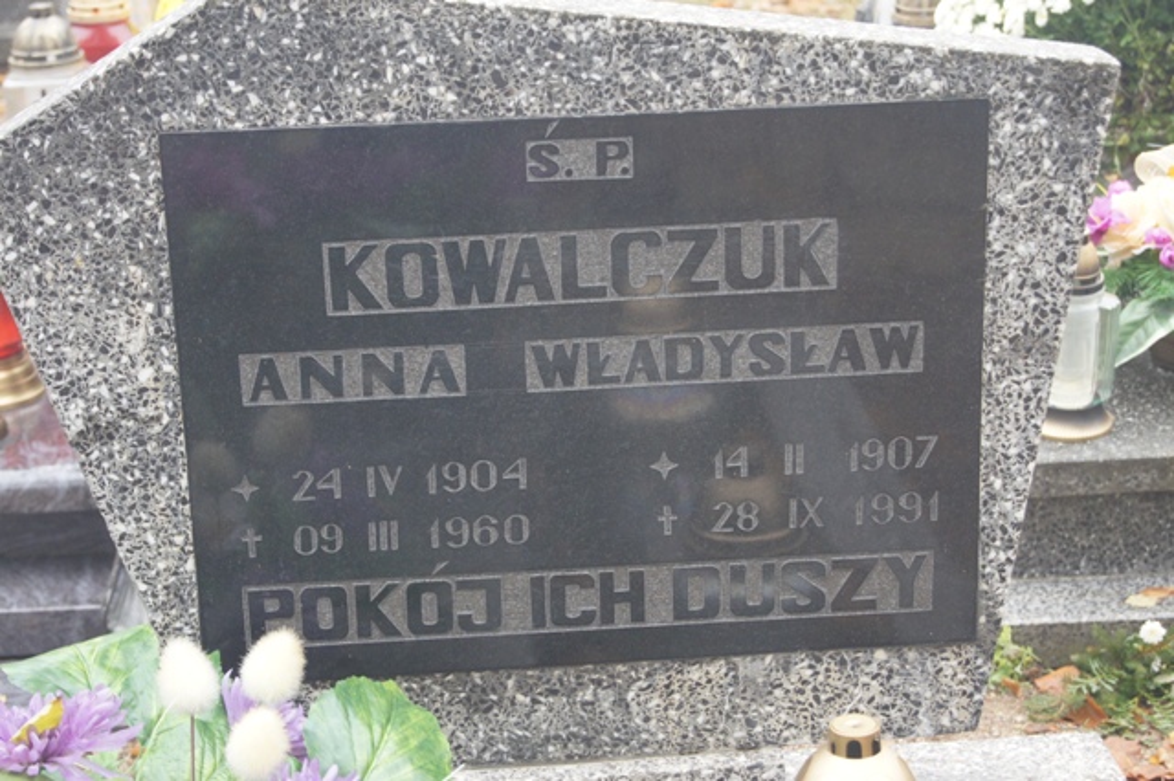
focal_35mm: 82
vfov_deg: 16.5
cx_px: 587
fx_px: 2689
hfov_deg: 24.6
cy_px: 390
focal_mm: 55
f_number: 5.6
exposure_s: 1/100
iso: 1000
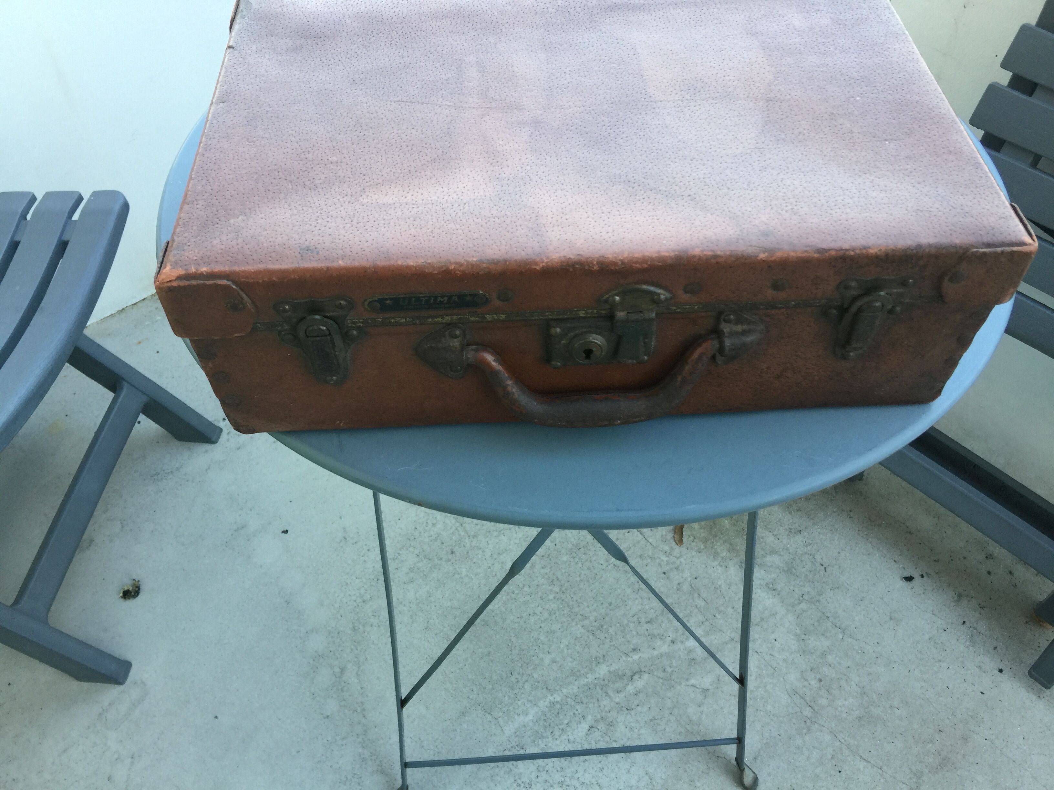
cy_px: 395
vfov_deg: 48.2
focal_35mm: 29
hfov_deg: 61.7
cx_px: 527
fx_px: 883
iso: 32
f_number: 2.2
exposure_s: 1/33
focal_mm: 4.15
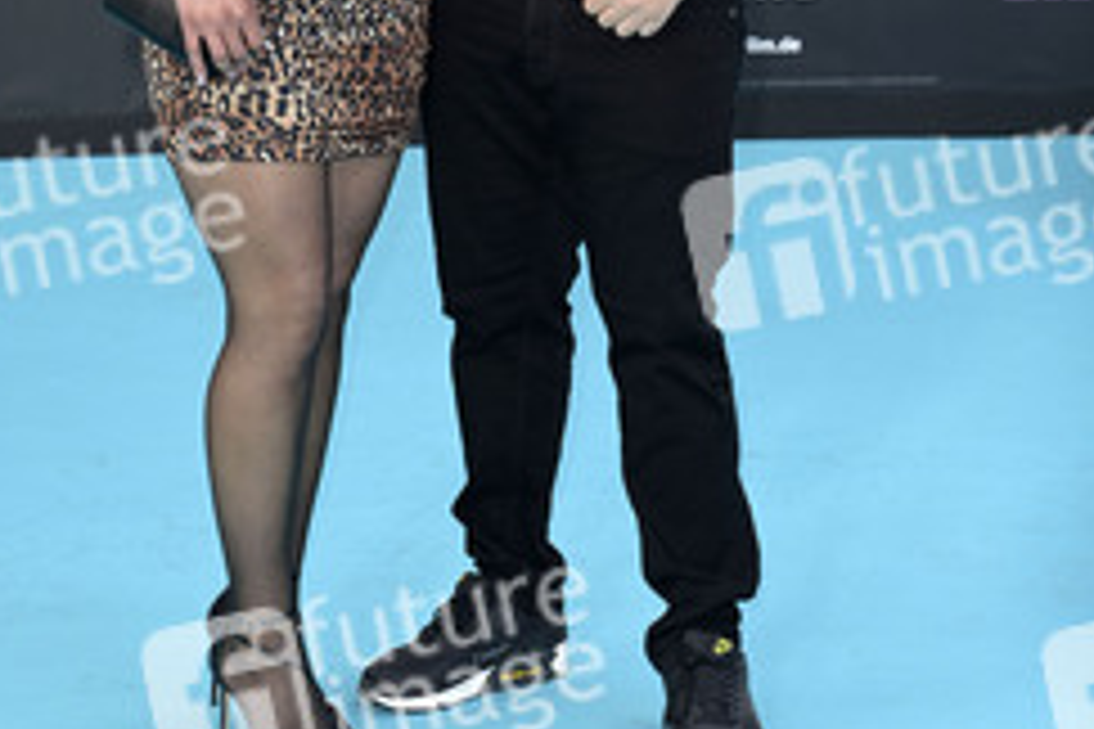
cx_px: 504
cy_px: 0
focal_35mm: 140
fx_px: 4254
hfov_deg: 14.7
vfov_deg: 9.7
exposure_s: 1/250
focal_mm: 85
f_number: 5.6
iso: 320
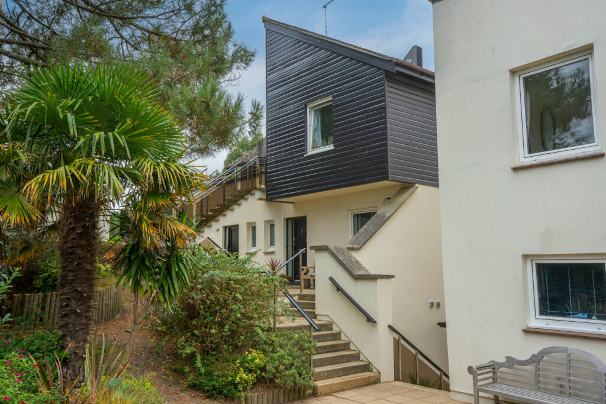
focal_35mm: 31
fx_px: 522
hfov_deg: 60.3
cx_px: 303
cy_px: 202
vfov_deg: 42.3
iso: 400
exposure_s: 1/160
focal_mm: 31
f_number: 11
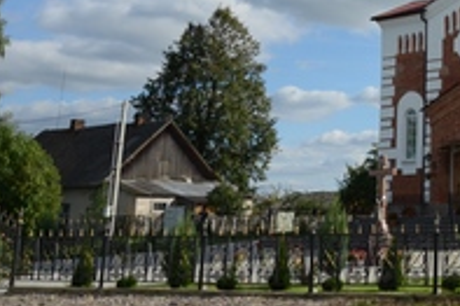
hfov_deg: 25.0
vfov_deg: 17.9
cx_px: 566
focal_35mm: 72
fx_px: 919
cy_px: -63
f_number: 8
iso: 100
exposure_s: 1/250
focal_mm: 18
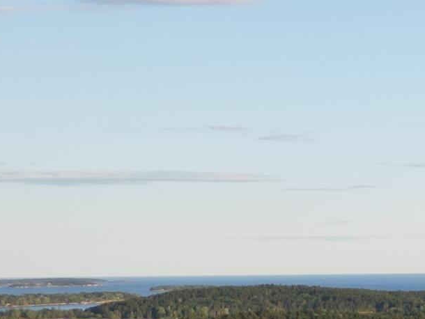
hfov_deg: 14.6
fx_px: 1449
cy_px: 192
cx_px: 768
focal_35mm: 118
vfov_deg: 12.6
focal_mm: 6.72
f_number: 1.7
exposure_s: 1/1000
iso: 110
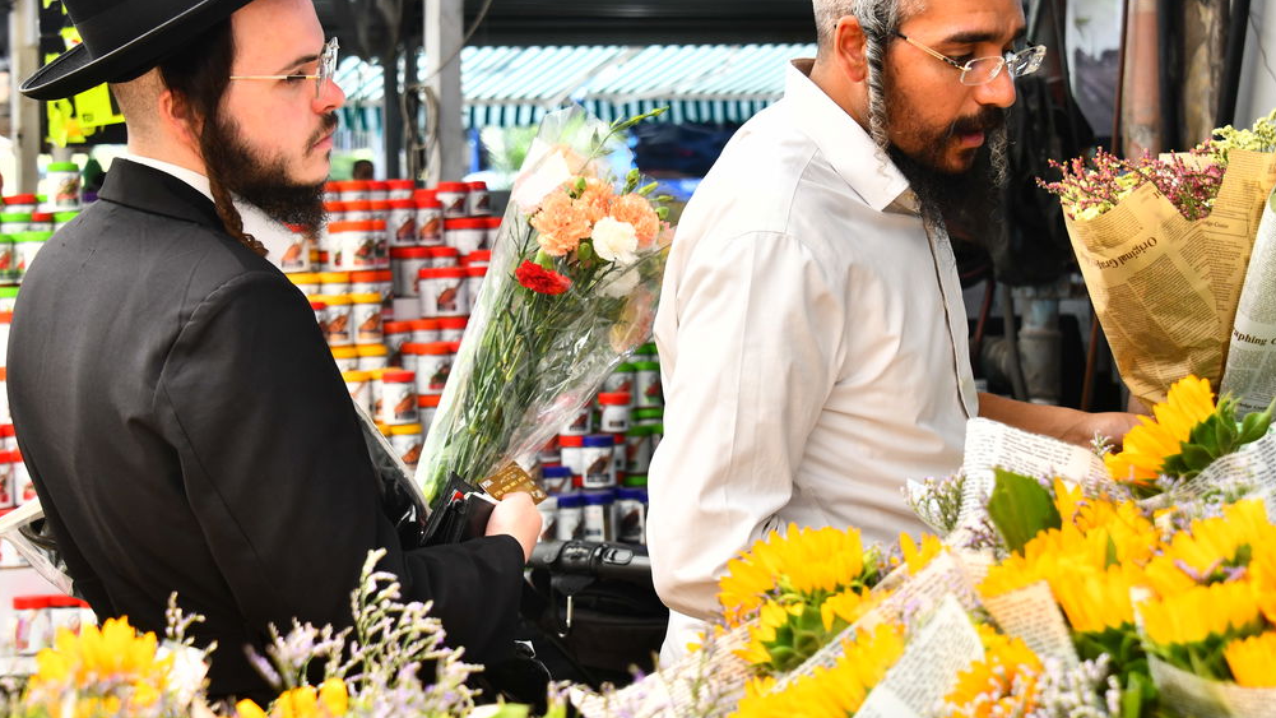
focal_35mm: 82
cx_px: 736
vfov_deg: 14.7
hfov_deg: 25.9
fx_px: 2774
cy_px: 294
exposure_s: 1/250
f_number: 6.3
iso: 640
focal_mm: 56
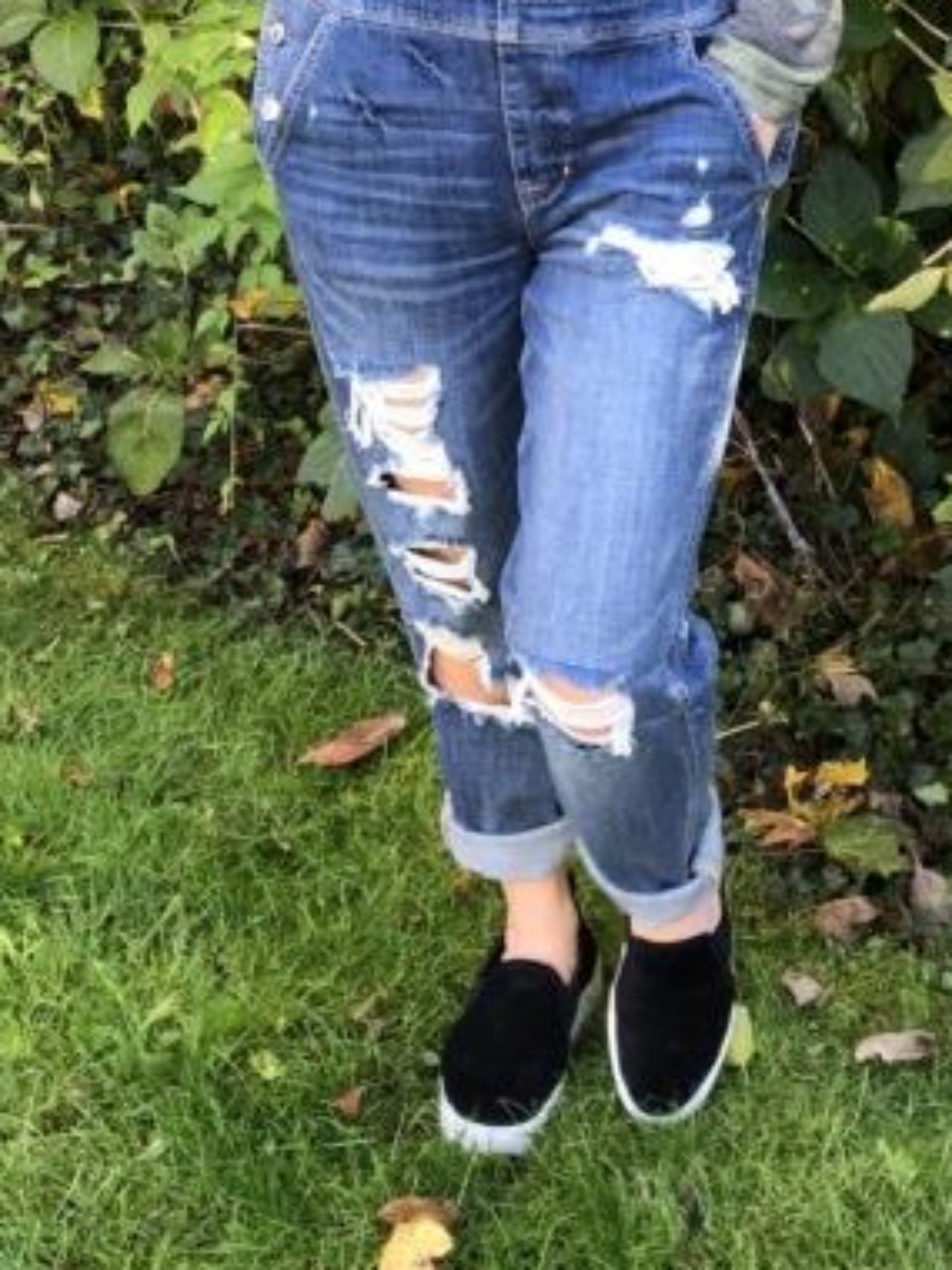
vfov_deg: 25.8
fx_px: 2677
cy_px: 110
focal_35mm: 73
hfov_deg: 20.0
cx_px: 693
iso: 25
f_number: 1.8
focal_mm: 3.99
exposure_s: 1/40
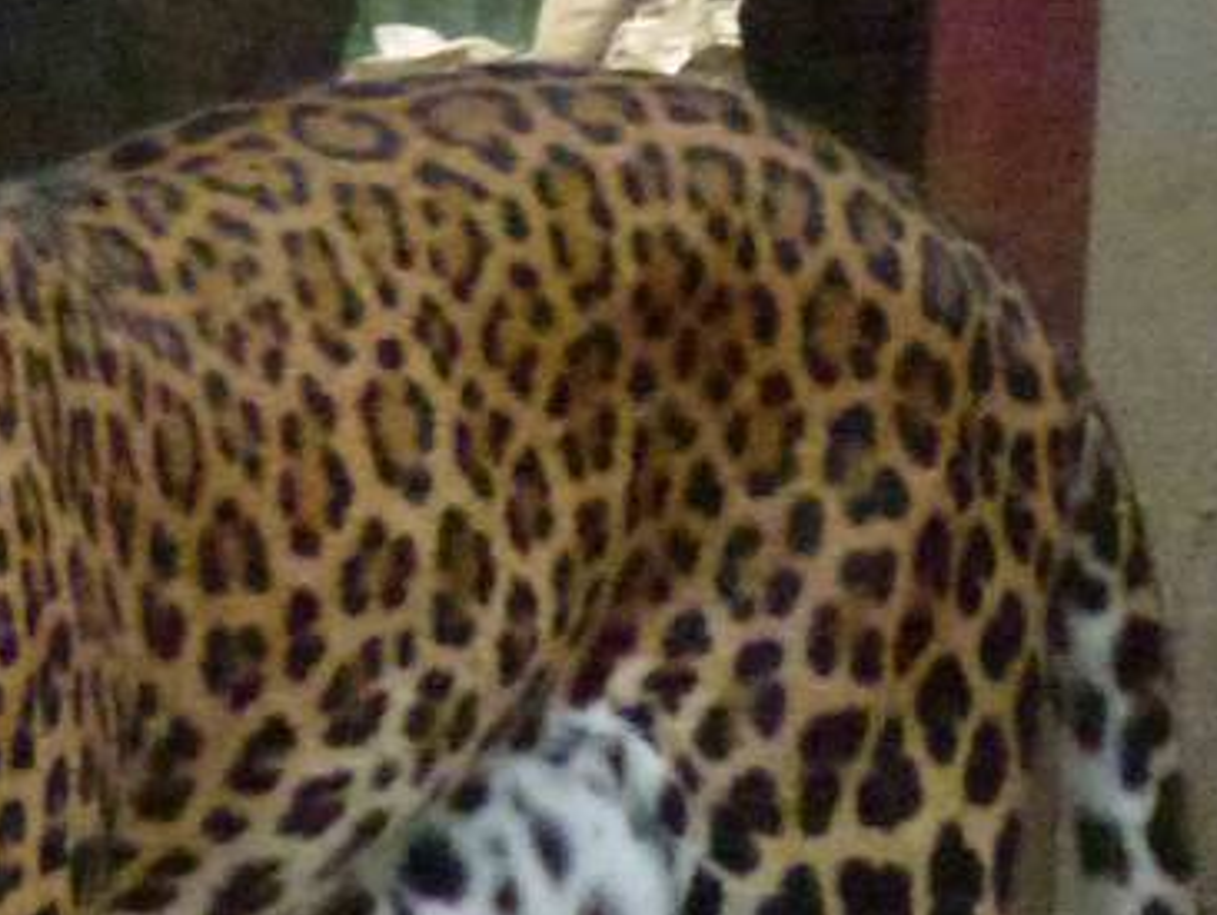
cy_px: -3
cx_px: -708
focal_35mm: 861
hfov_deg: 2.3
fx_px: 30290
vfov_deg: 1.7
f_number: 5.5
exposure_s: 1/15
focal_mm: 35.2
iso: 1250
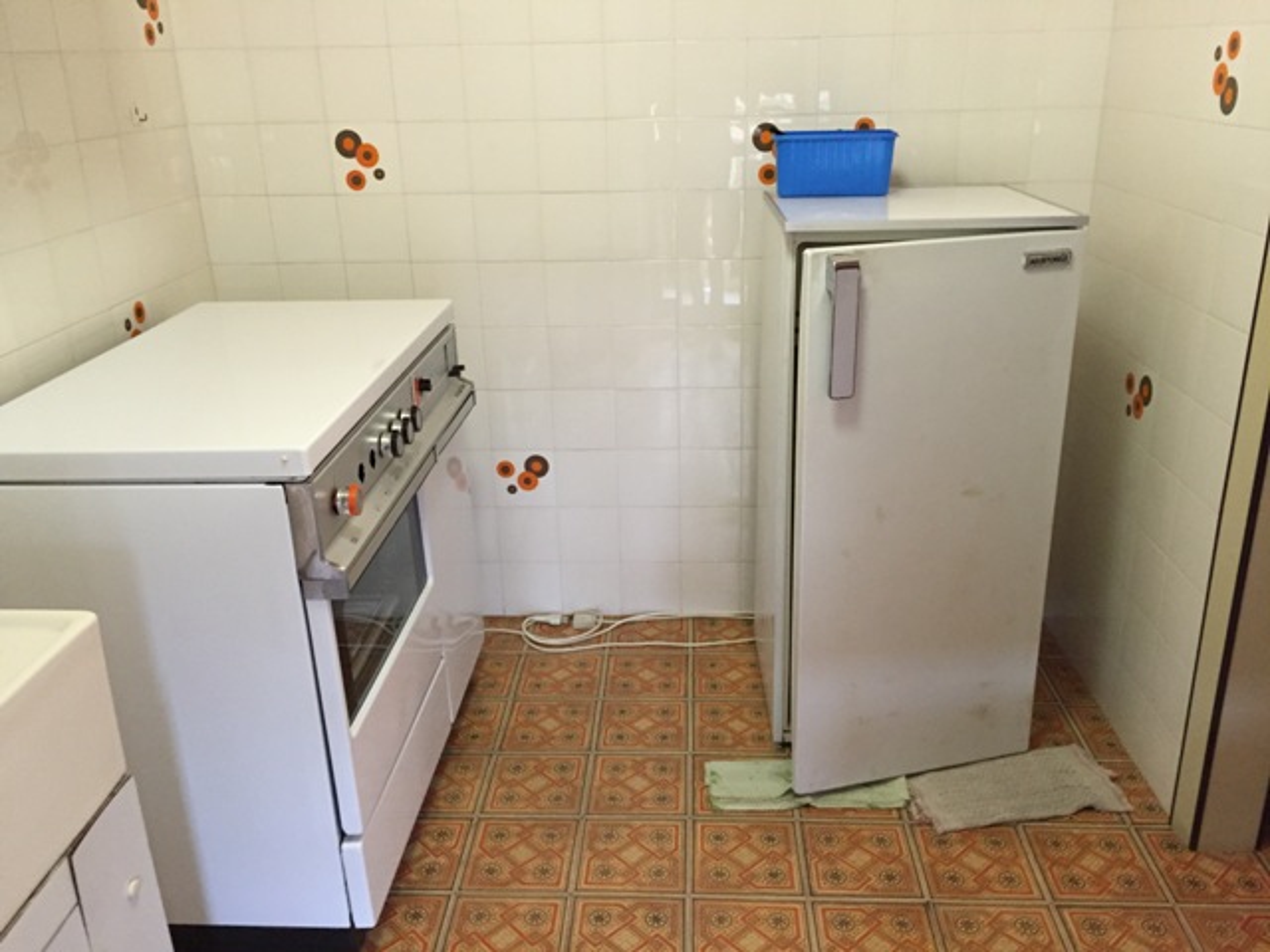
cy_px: 476
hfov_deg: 61.7
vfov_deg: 48.2
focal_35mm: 29
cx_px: 635
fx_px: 1064
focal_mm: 4.15
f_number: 2.2
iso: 250
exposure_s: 1/33
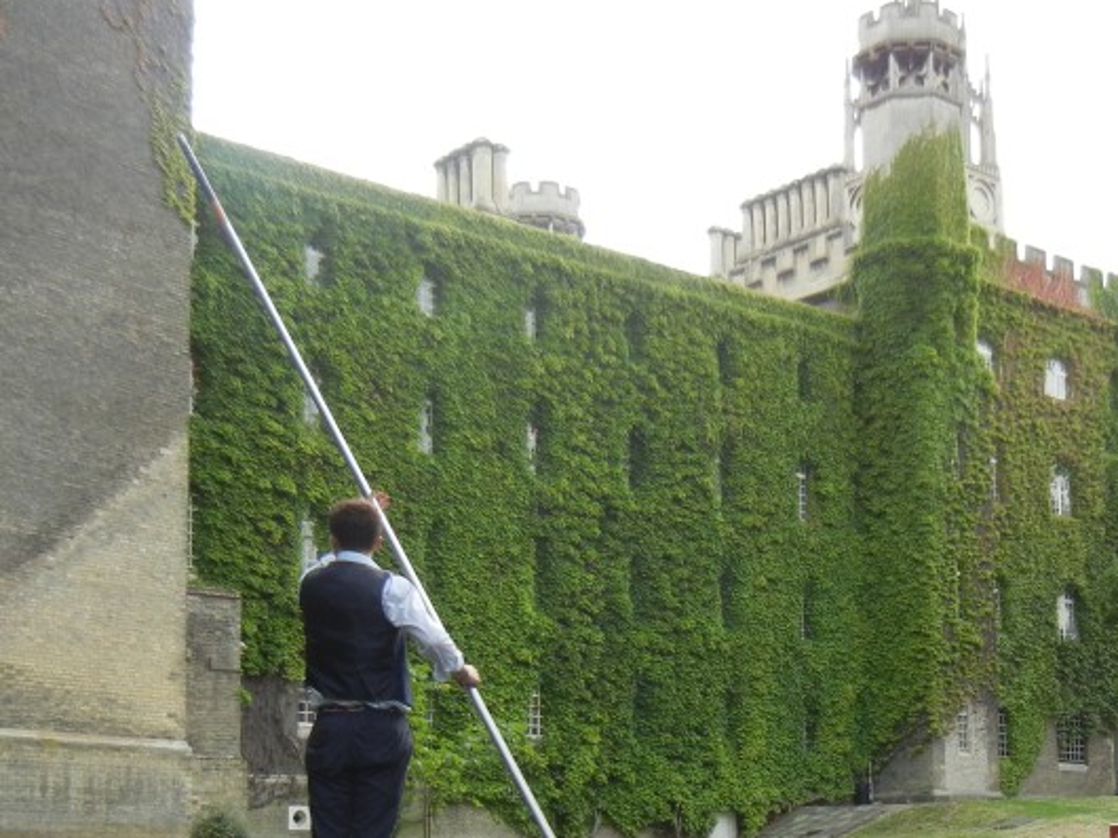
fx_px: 1872
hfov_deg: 33.0
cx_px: 743
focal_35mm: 58
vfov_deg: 24.6
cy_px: 716
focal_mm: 5.4
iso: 243
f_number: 3.5
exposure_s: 1/250
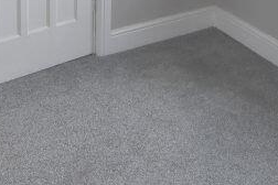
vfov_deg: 16.9
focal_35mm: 67
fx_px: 518
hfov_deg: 29.9
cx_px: 180
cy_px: -143
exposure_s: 1/160
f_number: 6.3
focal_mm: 11
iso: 800
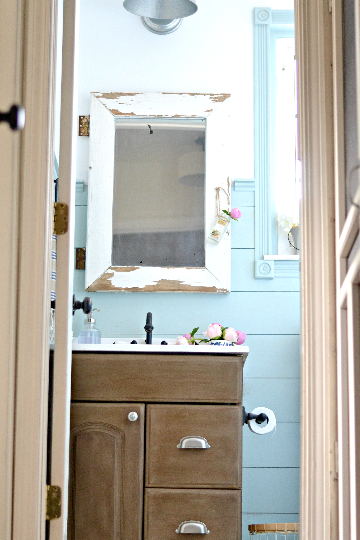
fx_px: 1335
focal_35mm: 89
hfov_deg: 15.4
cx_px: 153
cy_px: 254
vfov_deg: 22.9
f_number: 1.8
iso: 800
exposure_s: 1/50
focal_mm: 50
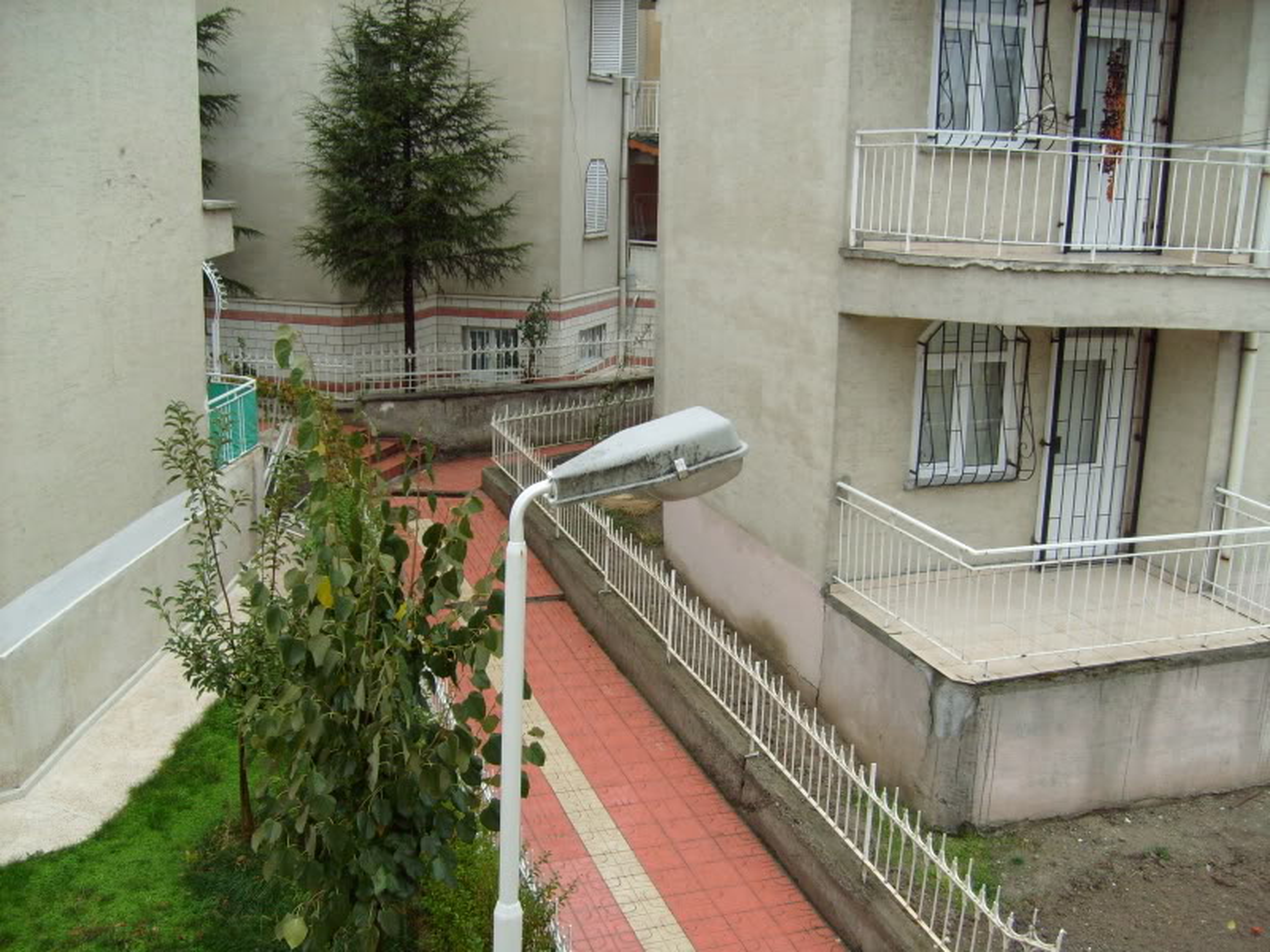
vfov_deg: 40.7
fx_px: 1284
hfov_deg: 52.6
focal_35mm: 35
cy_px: 476
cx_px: 635
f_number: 2.8
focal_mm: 5.8
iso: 80
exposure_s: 1/350
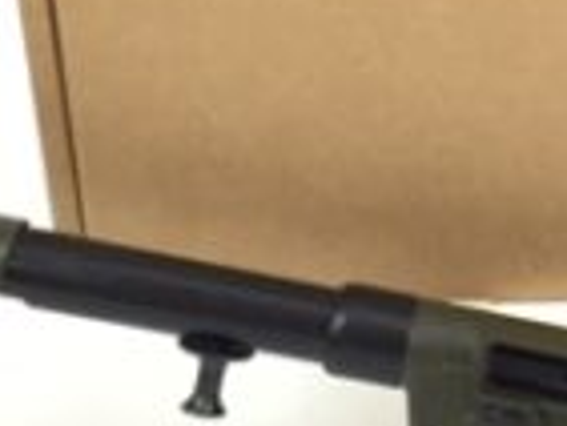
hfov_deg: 15.2
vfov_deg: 12.0
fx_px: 2016
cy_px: 76
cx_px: 748
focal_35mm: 123
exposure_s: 1/30
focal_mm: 4.15
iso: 80
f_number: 2.2
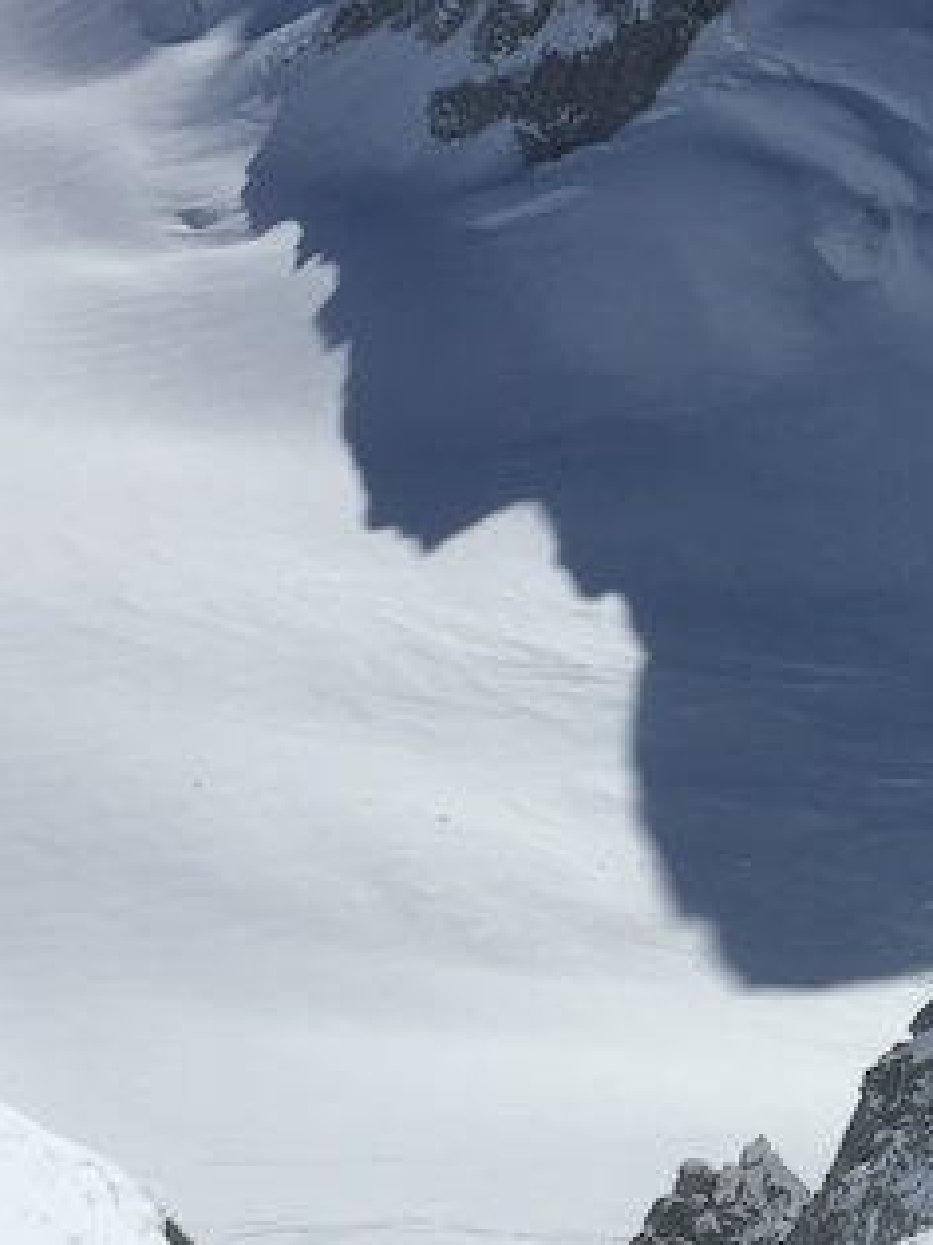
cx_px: 1249
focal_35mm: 86
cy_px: 765
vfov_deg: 22.7
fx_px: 3093
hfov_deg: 16.2
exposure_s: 1/7937
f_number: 2.2
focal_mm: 4.15
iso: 32
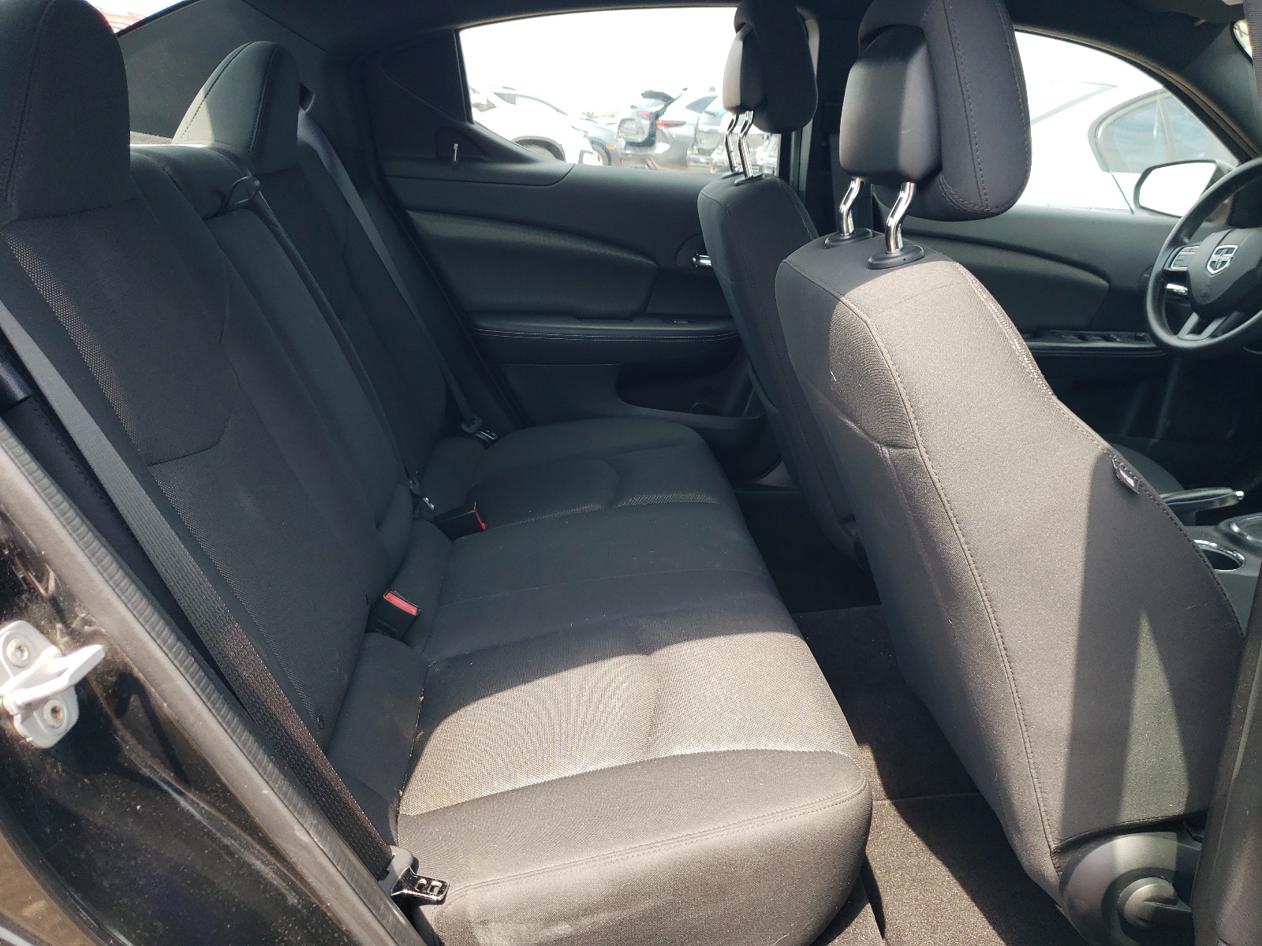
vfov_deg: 53.1
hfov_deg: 67.3
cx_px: 631
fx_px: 948
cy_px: 473
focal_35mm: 26
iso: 50
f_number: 1.5
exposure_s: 1/345
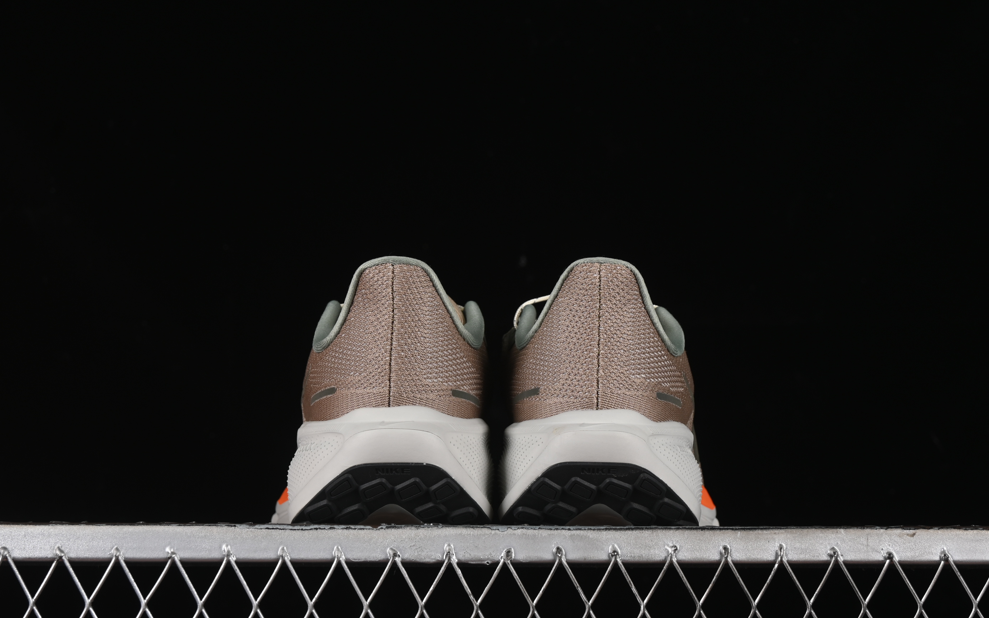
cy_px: 318
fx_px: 2075
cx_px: 497
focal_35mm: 77
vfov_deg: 16.9
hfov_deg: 26.8
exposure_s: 1/80
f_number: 8
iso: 160
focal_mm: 50
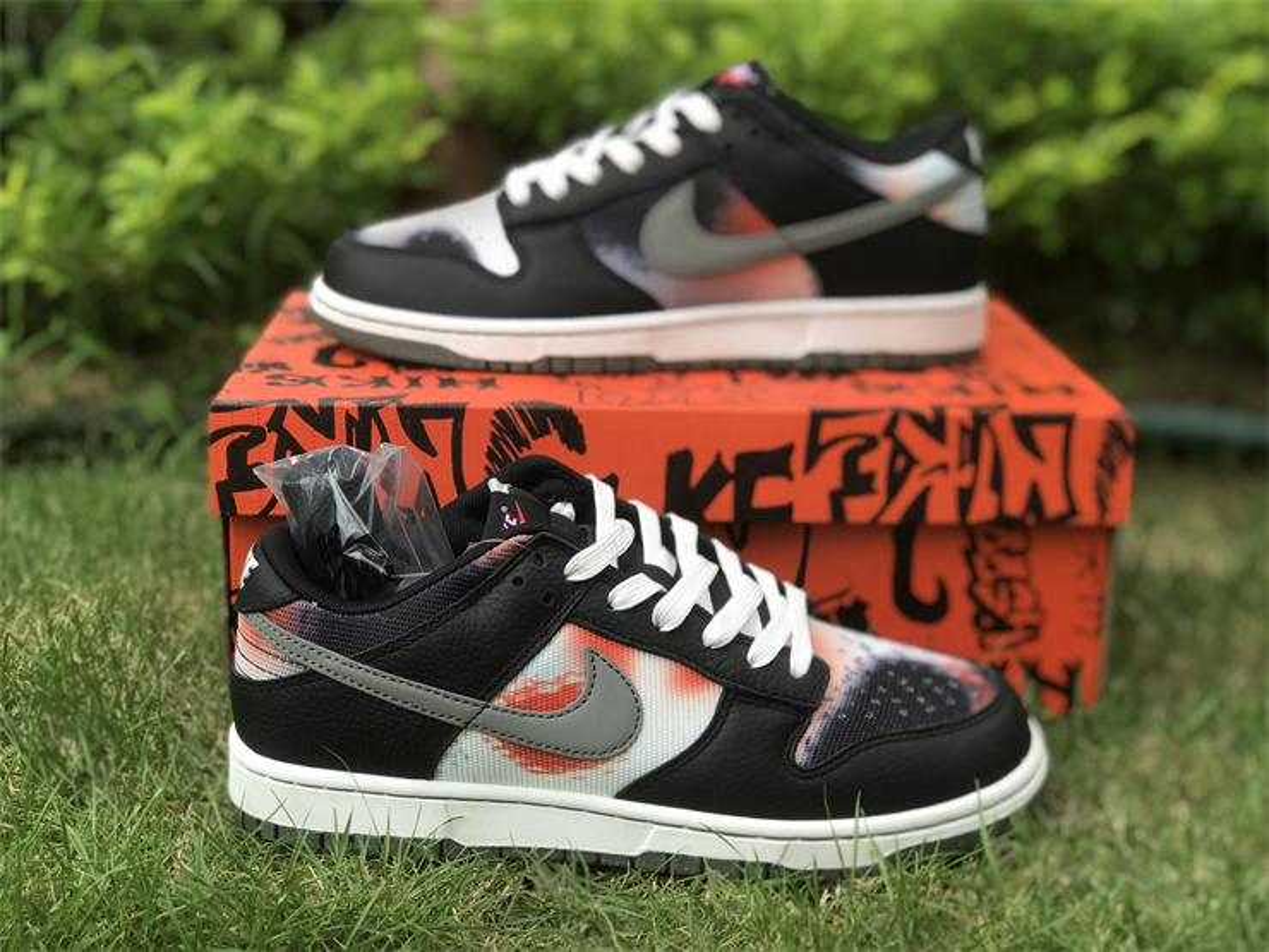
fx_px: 2090
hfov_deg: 33.8
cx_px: 634
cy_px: 476
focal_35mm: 57
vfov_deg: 25.7
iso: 20
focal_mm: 6.6
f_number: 2.8
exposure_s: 1/161
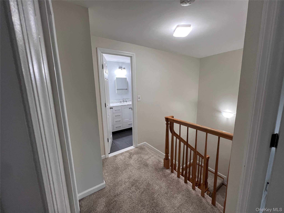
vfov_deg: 89.9
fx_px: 107
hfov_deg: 106.2
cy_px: 106
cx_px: 142
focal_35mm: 13
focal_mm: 1.57
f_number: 1.8
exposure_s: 1/60
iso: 160
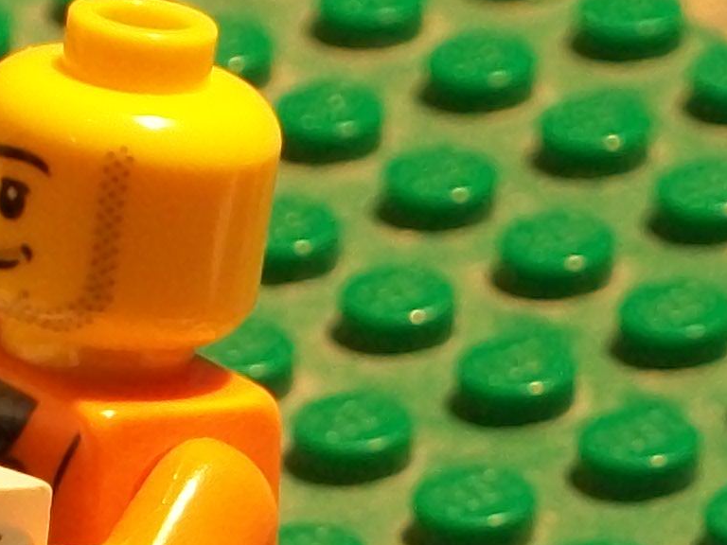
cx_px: 624
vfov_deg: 3.2
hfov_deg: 4.3
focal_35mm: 459
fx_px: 9640
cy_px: 634
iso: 160
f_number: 4.8
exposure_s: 1/10
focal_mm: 18
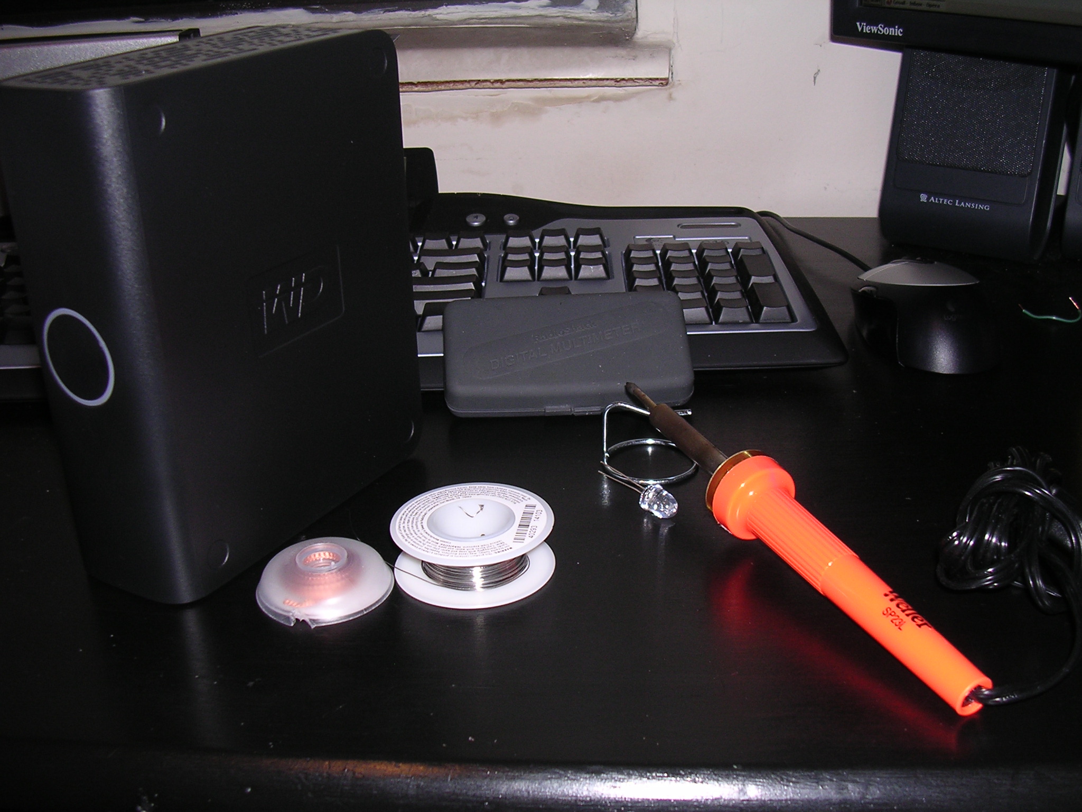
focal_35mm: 38
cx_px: 541
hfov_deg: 49.0
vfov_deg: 37.7
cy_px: 406
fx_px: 1188
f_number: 2.8
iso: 100
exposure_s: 1/60.1
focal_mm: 5.8
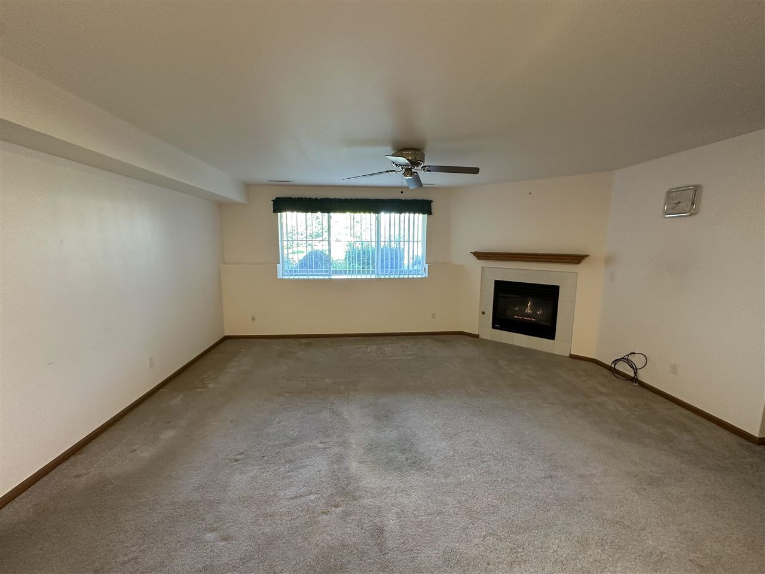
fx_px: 309
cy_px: 287
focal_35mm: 14
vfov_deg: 85.7
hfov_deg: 102.1
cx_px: 382
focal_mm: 2.22
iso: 320
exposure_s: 1/60
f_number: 2.2
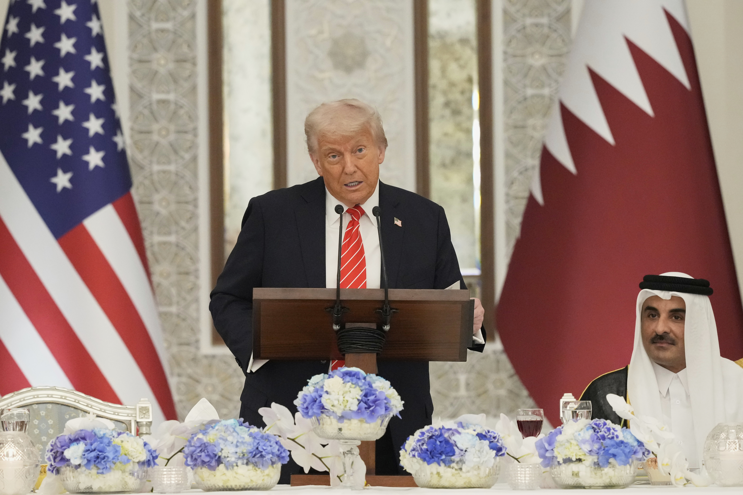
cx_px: 372
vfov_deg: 3.1
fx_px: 9287
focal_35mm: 450
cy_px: 248
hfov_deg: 4.6
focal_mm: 300
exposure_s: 1/320
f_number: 3.5
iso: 5000
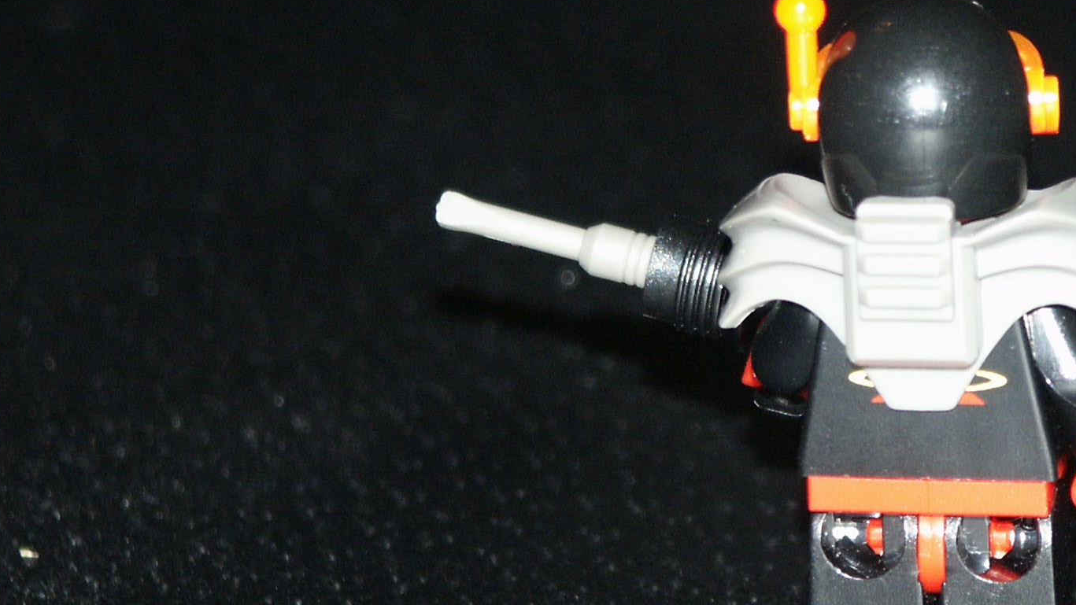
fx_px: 11584
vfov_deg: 3.0
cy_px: 265
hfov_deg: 5.3
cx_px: 945
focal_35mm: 406
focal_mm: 50.28
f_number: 3.5
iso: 200
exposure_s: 1/180
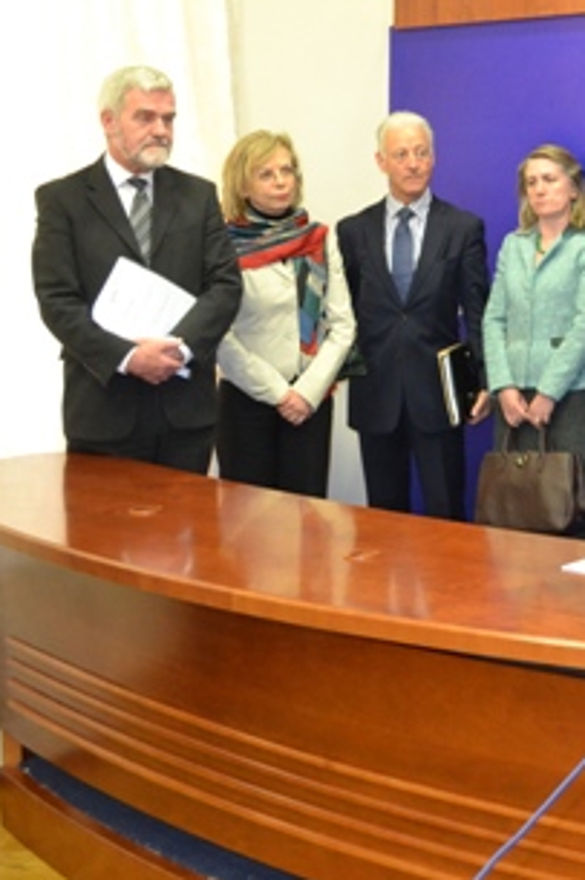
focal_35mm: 63
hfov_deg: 19.0
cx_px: 870
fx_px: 1537
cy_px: 278
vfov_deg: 31.6
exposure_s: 1/60
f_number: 3.8
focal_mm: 20
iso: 1800
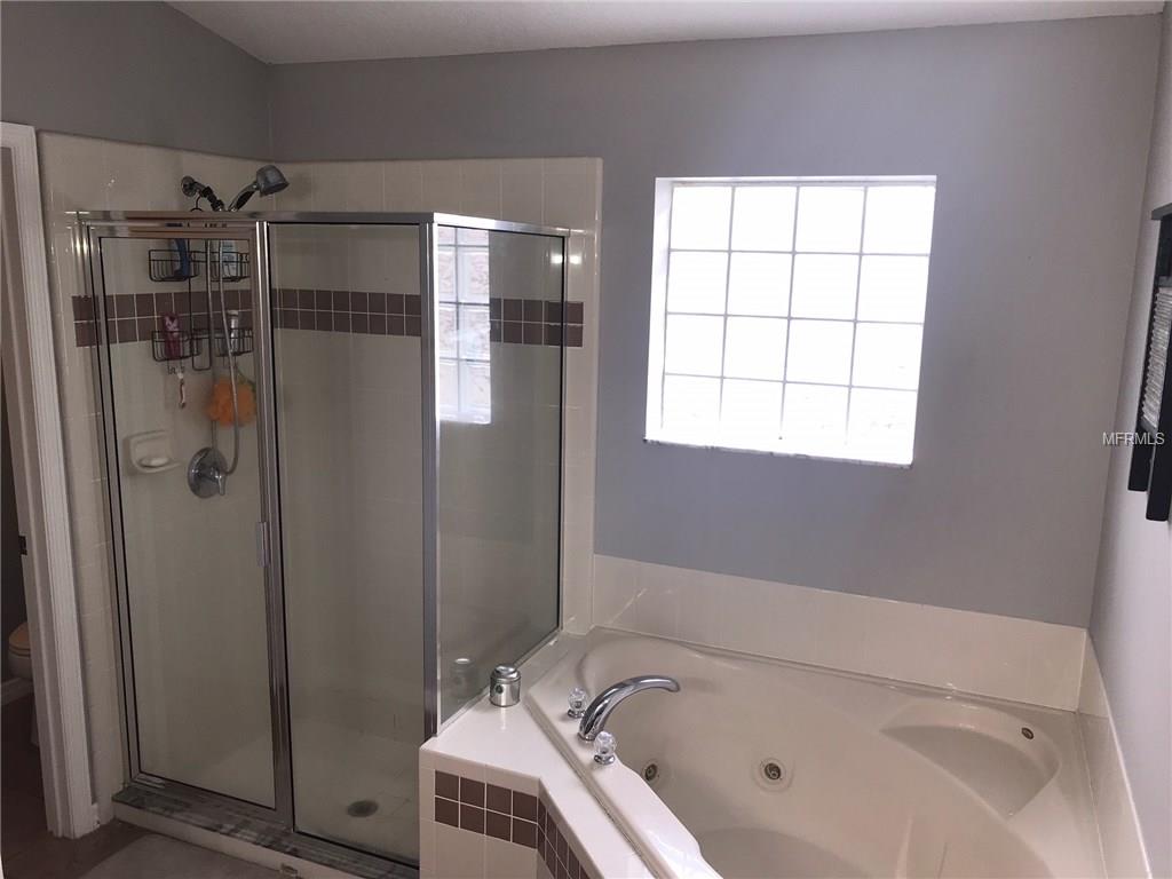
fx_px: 948
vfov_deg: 49.7
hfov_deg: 63.4
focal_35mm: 28
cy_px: 440
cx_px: 586
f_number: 1.8
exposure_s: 1/30
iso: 25
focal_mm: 3.99
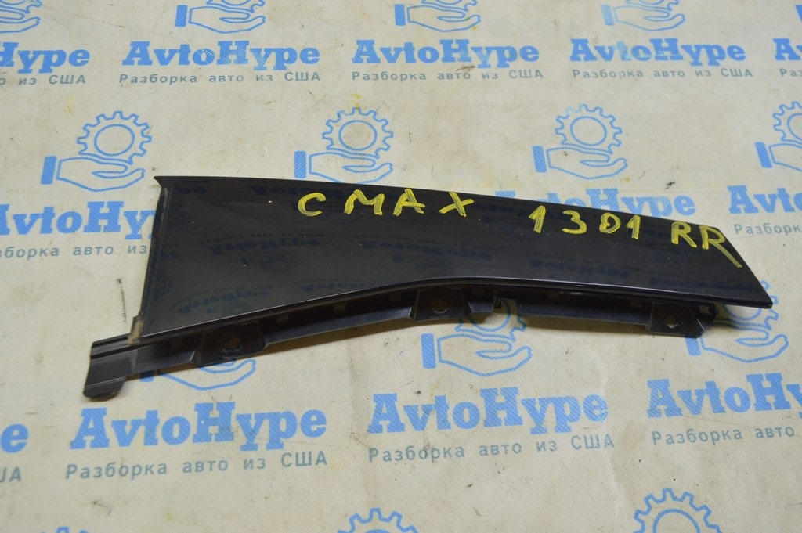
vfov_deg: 39.9
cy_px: 266
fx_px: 735
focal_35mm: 33
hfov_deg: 57.3
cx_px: 401
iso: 400
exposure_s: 1/25
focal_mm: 22
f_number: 5.6
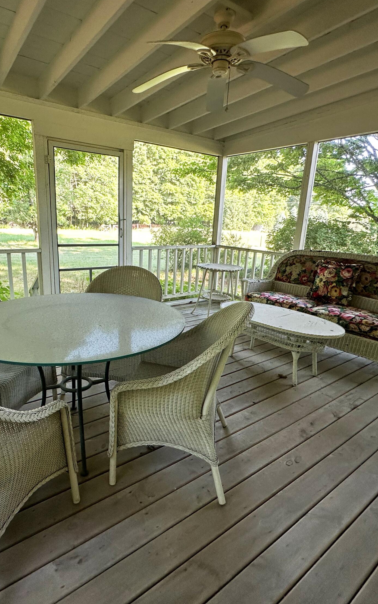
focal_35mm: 20
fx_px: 330
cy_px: 302
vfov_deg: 85.1
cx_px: 156
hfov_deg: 59.3
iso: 125
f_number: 2.2
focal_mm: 2.22
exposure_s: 1/99
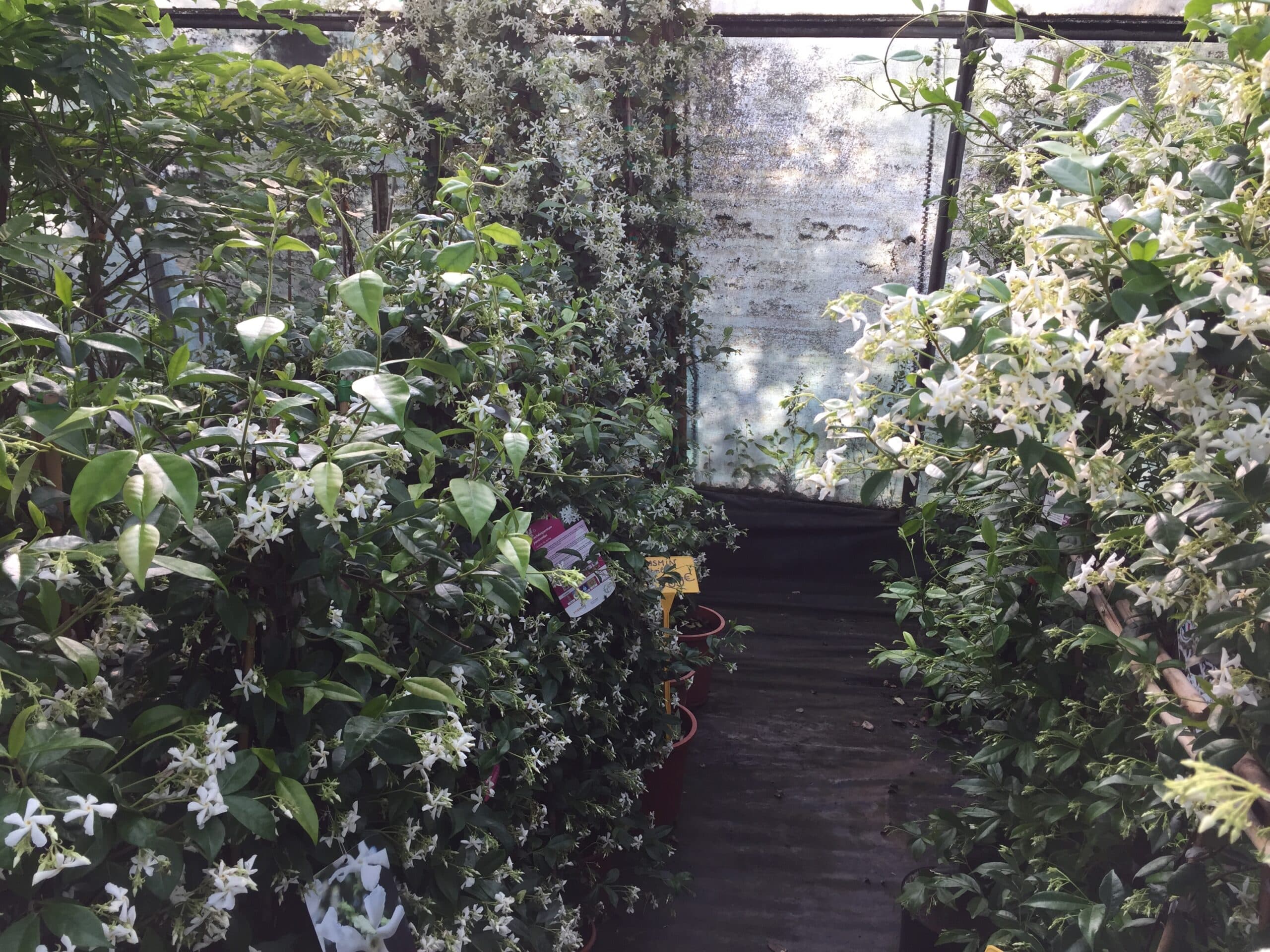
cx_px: 635
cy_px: 476
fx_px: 1064
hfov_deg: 61.7
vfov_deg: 48.2
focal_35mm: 29
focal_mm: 4.15
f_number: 2.2
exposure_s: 1/100
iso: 32
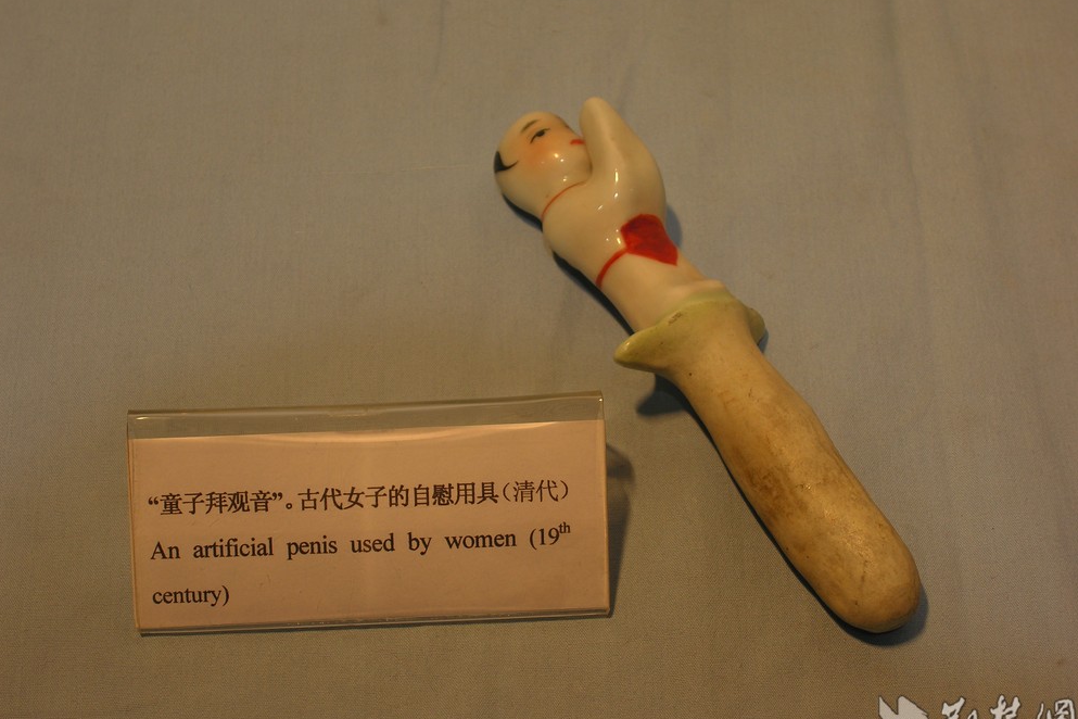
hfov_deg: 22.9
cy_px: 369
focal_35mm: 89
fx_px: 2665
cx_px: 538
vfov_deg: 15.4
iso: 50
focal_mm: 21.6
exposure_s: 1/14.7
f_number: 4.9
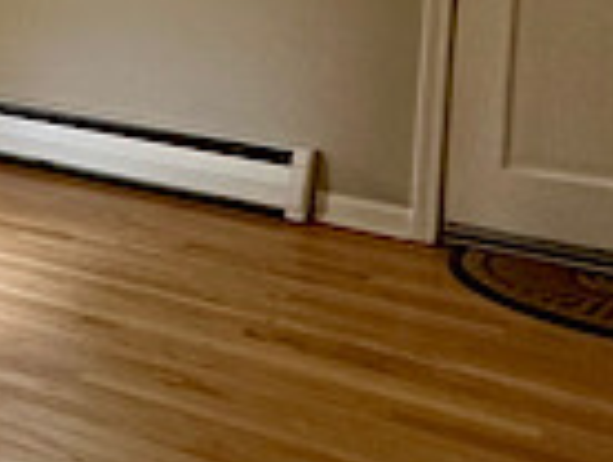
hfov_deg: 21.1
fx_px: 1348
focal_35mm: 76
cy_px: -73
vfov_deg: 18.5
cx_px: -342
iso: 250
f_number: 2.2
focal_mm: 2.22
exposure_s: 1/99
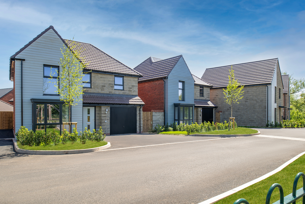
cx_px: 152
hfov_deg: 73.7
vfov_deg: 53.1
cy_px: 102
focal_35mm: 24
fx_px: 203
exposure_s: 1/20
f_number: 11
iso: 32
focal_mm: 24
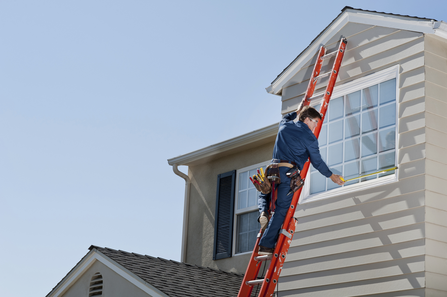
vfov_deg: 16.1
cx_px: 224
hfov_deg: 23.9
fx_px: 1055
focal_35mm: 85
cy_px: 148
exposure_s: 1/250
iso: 200
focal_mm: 85
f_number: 13
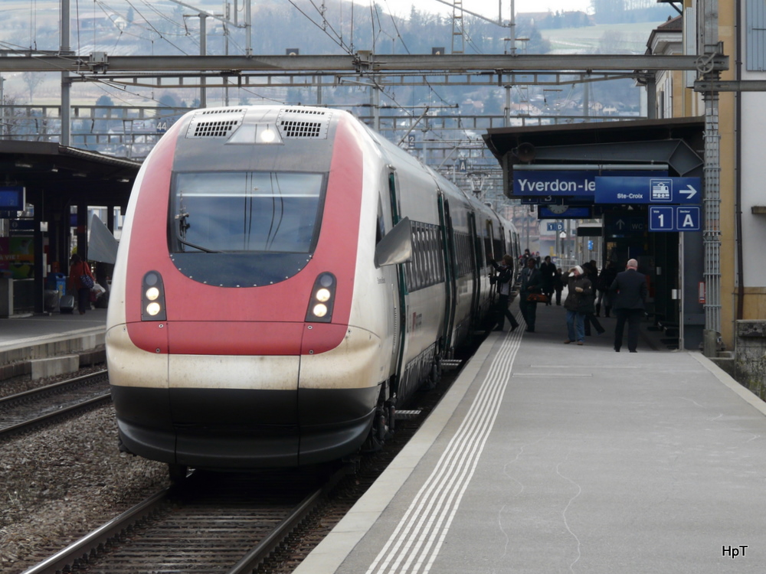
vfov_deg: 8.1
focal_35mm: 183
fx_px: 4050
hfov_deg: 10.8
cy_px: 287
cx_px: 383
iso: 100
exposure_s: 1/160
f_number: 4
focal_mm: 30
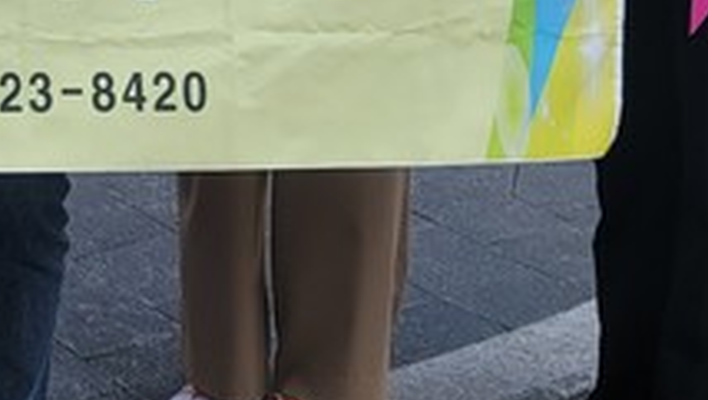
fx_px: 2293
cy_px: -86
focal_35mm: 122
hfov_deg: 16.2
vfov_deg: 9.8
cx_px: -318
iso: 20
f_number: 1.8
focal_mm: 7
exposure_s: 1/238
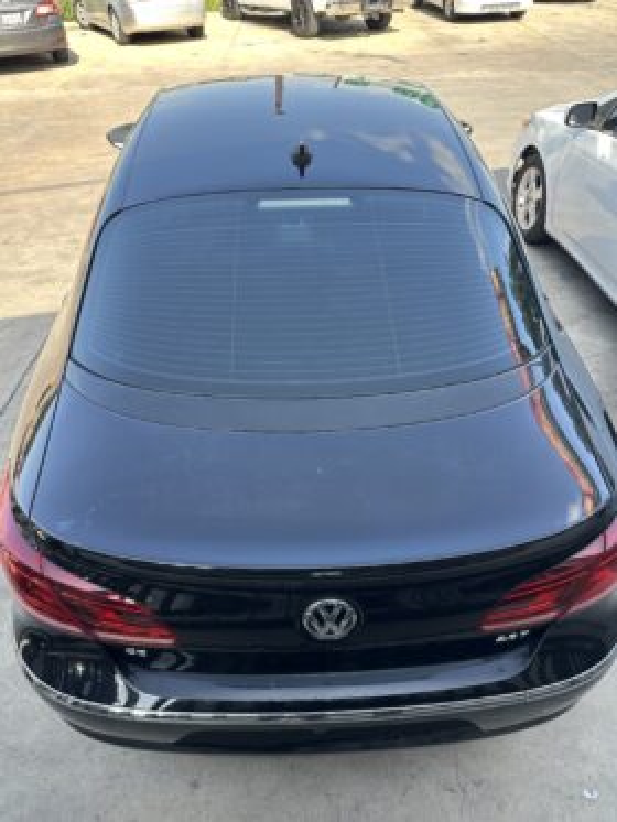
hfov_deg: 56.8
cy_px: 411
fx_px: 570
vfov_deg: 71.6
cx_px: 308
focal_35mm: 24
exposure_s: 1/412
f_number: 1.78
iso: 80
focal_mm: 6.86
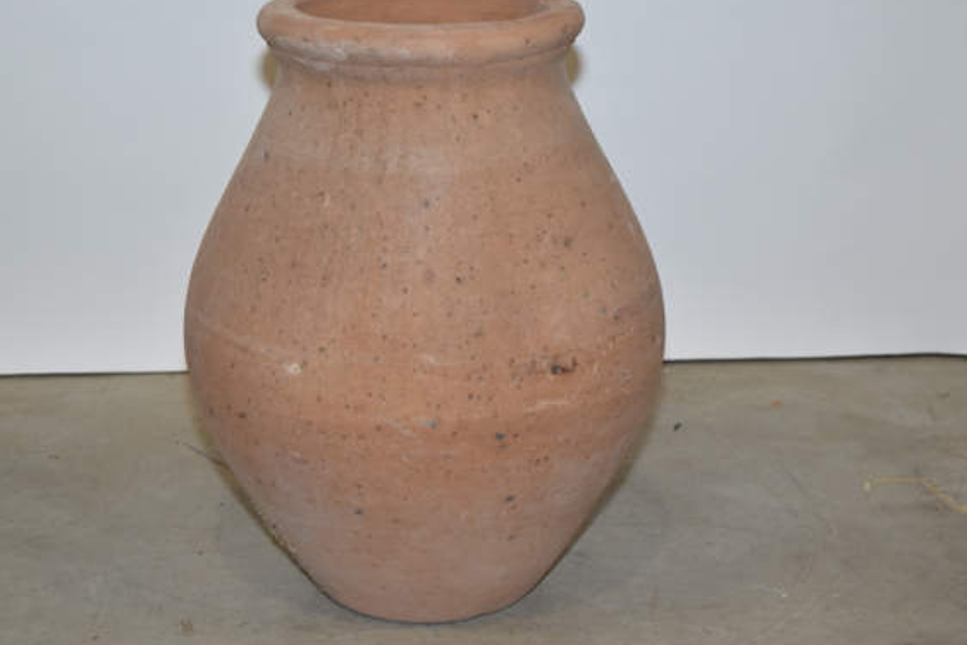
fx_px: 2203
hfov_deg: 24.7
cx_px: 427
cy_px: 304
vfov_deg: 16.7
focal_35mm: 82
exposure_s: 1/125
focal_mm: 48
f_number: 5.6
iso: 800
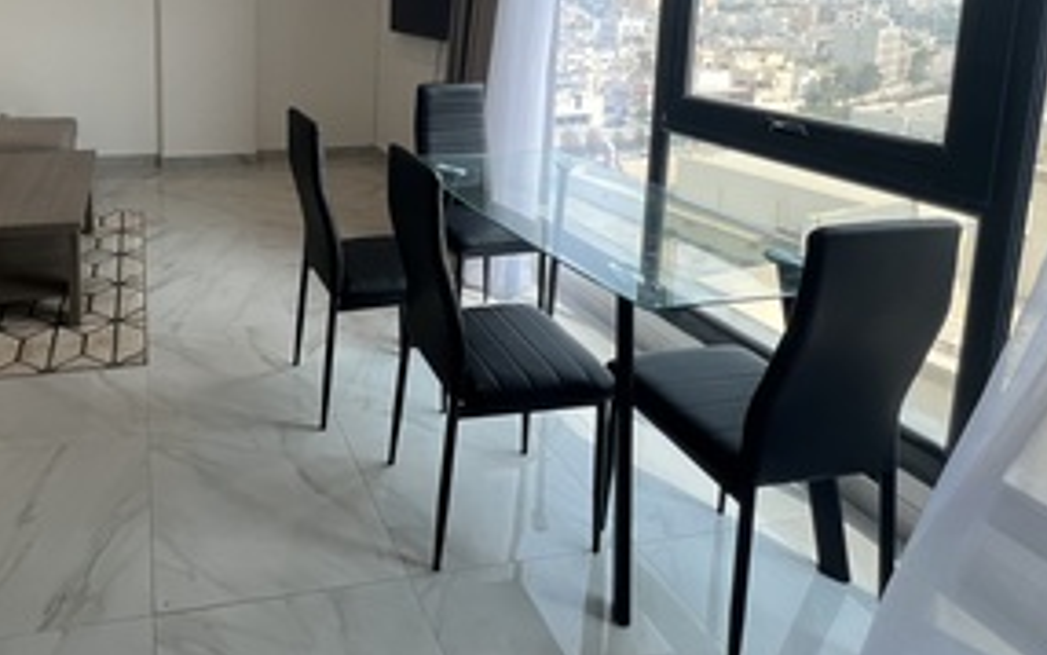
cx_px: 243
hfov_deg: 73.2
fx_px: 628
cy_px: 68
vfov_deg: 49.3
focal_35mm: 22
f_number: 1.8
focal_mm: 1.57
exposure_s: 1/127
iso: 32
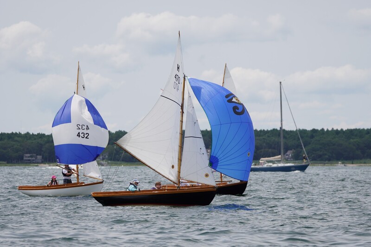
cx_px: 186
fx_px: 3091
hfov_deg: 6.9
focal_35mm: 300
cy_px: 124
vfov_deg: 4.6
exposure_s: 1/1250
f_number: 5.6
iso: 160
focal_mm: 200
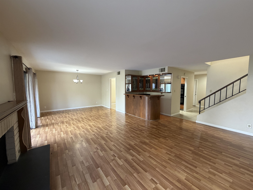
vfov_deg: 85.7
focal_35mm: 14
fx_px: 102
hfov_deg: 102.1
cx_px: 126
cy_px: 95
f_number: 2.2
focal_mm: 2.22
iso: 320
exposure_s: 1/60
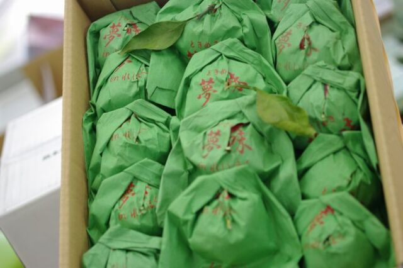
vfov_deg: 18.2
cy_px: 134
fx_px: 839
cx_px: 202
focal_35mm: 75
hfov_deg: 27.0
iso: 400
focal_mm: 50
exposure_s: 1/60
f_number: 2.8
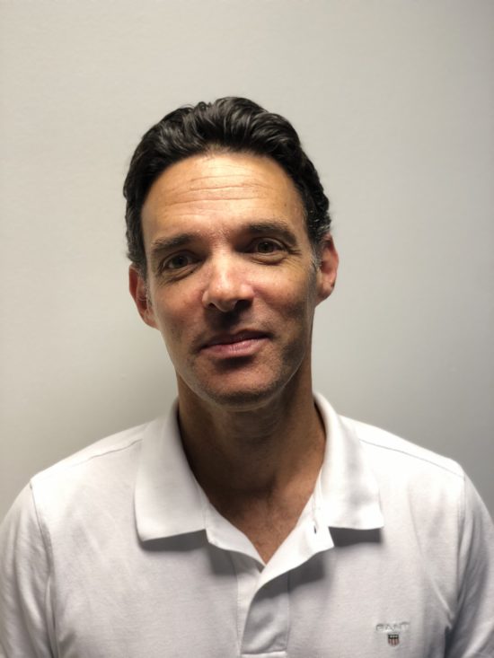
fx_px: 989
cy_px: 329
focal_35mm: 52
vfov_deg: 36.8
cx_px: 247
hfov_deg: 28.0
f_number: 2.4
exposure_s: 1/50
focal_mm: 6
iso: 64
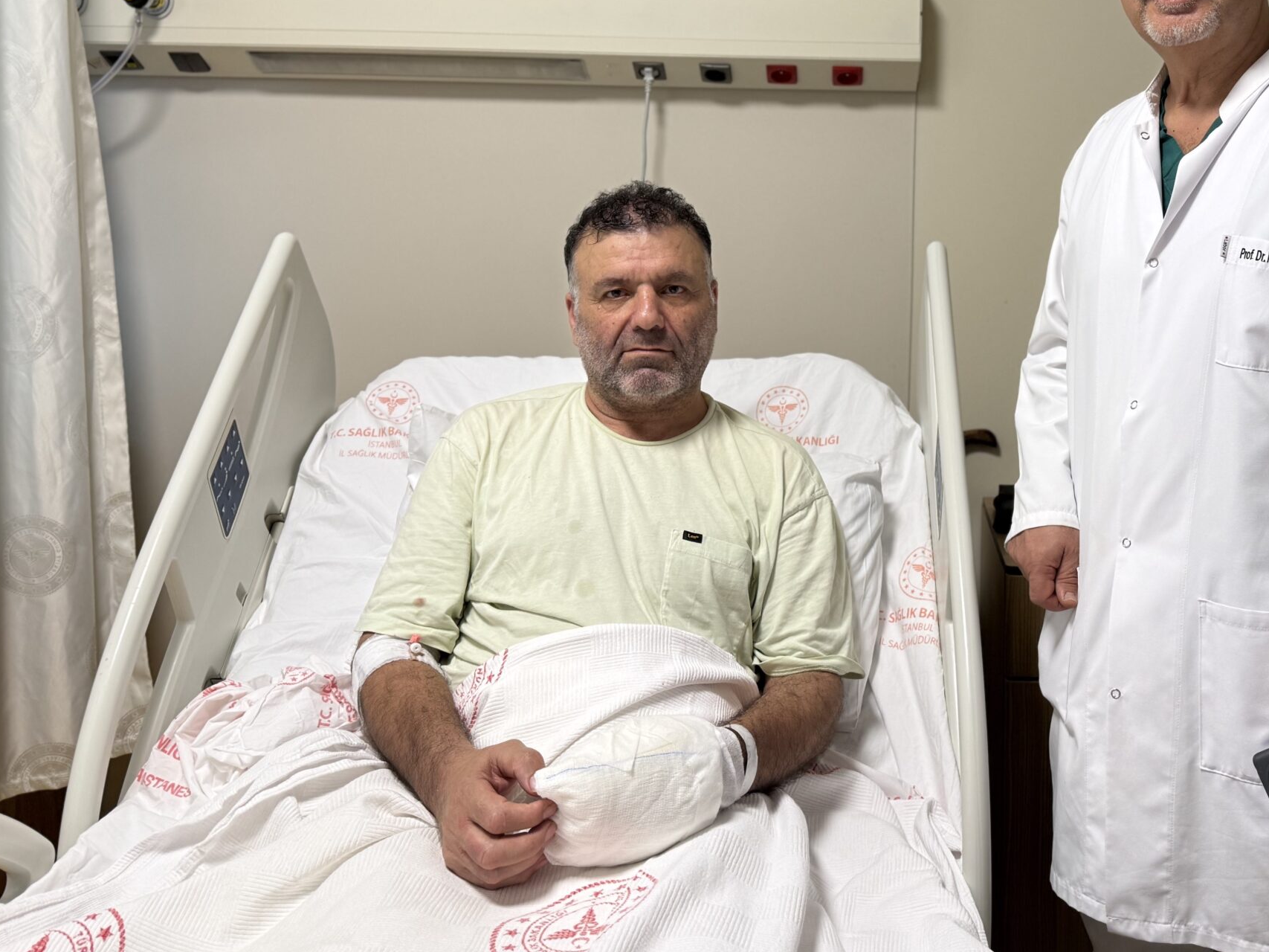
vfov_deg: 39.0
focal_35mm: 36
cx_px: 876
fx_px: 1320
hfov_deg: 50.2
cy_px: 280
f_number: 1.78
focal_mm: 6.76
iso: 100
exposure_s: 1/100
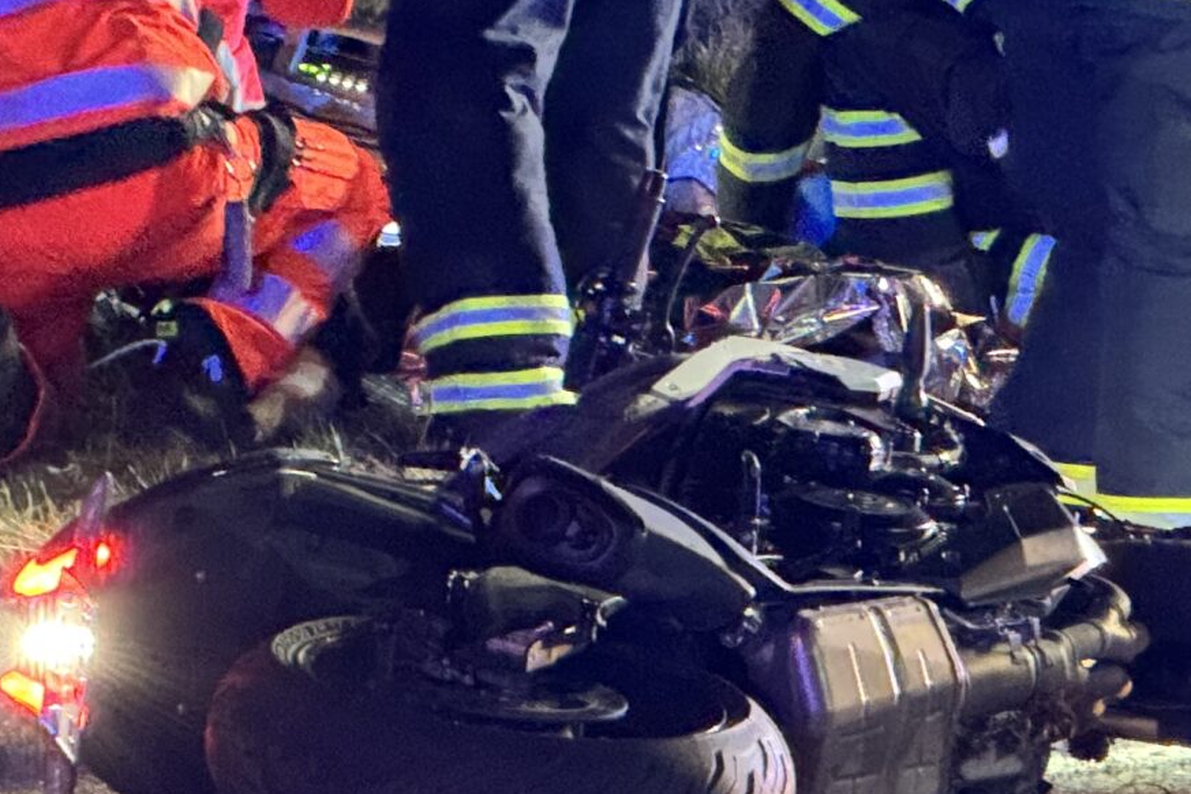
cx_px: 1158
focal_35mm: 366
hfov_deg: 5.6
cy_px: 14
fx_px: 12108
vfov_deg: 3.8
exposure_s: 1/30
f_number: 2.8
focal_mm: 15.66
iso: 2000
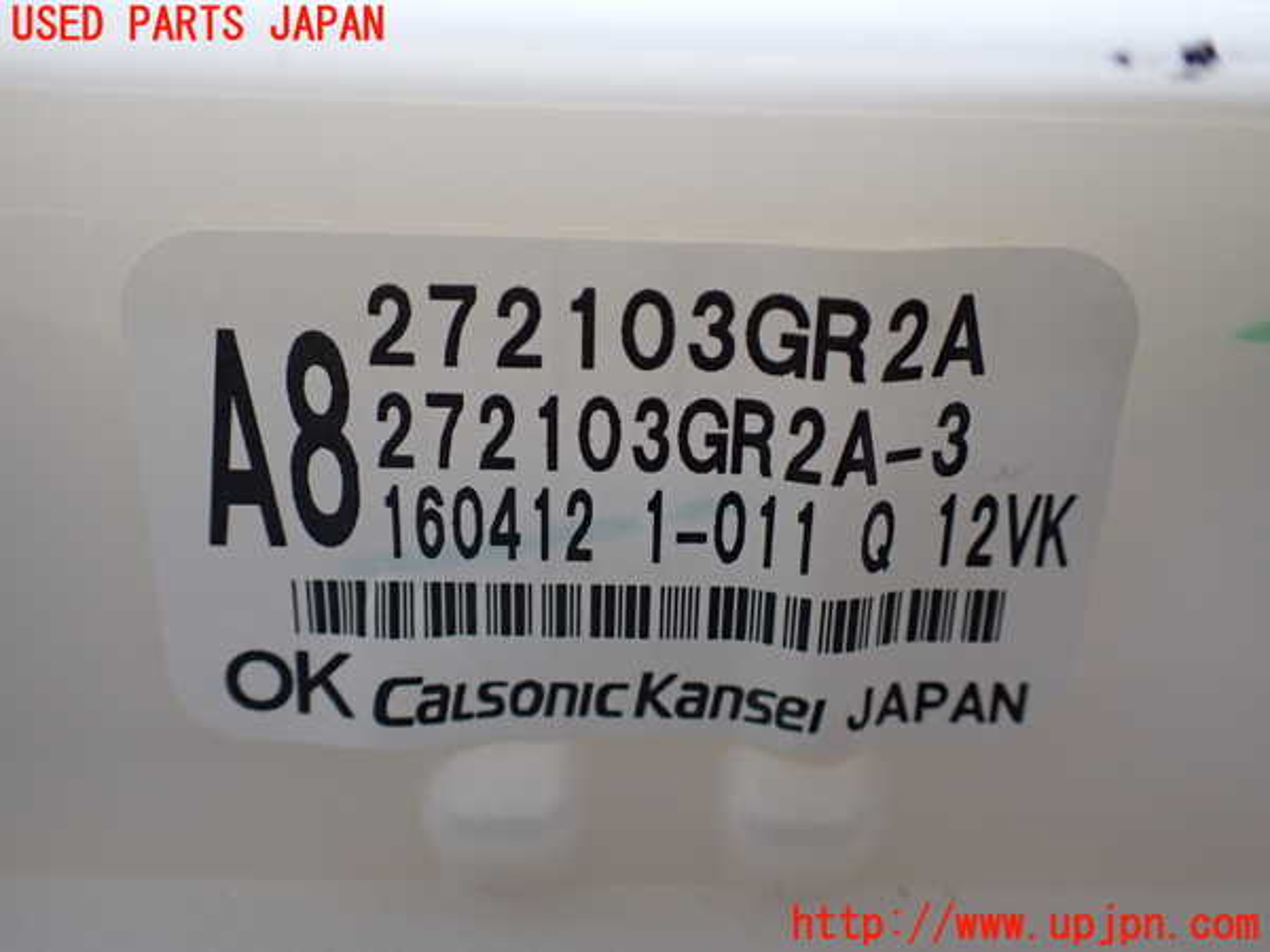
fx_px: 1101
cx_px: 635
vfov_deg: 46.8
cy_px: 476
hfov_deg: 60.0
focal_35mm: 30
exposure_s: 1/125
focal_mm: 5.4
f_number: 2.3
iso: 250
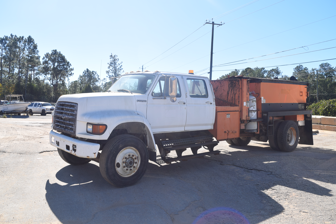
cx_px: 168
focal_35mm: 34
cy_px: 112
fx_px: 322
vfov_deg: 38.4
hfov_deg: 55.1
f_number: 9
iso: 100
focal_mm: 23
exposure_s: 1/200
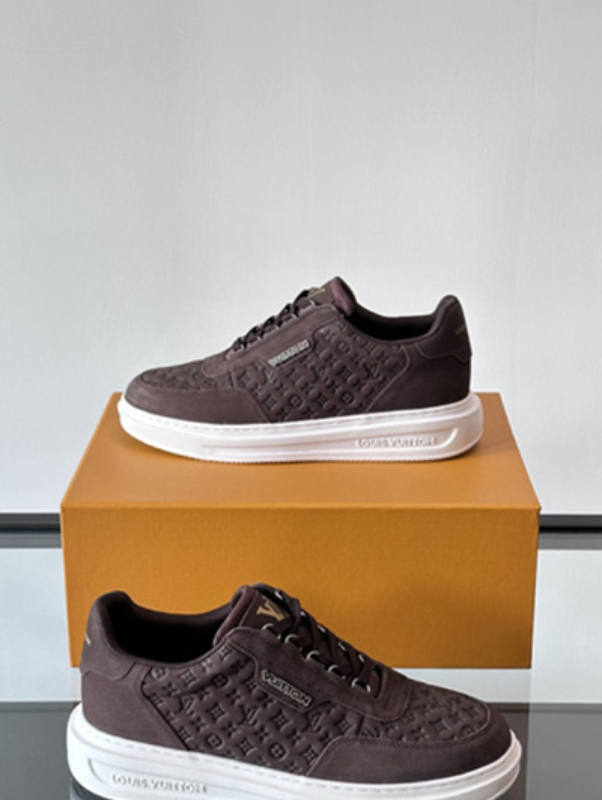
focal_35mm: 60
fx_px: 1389
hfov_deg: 24.5
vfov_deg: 32.1
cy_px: 444
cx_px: 310
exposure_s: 1/121
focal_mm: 6.86
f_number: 1.78
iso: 80
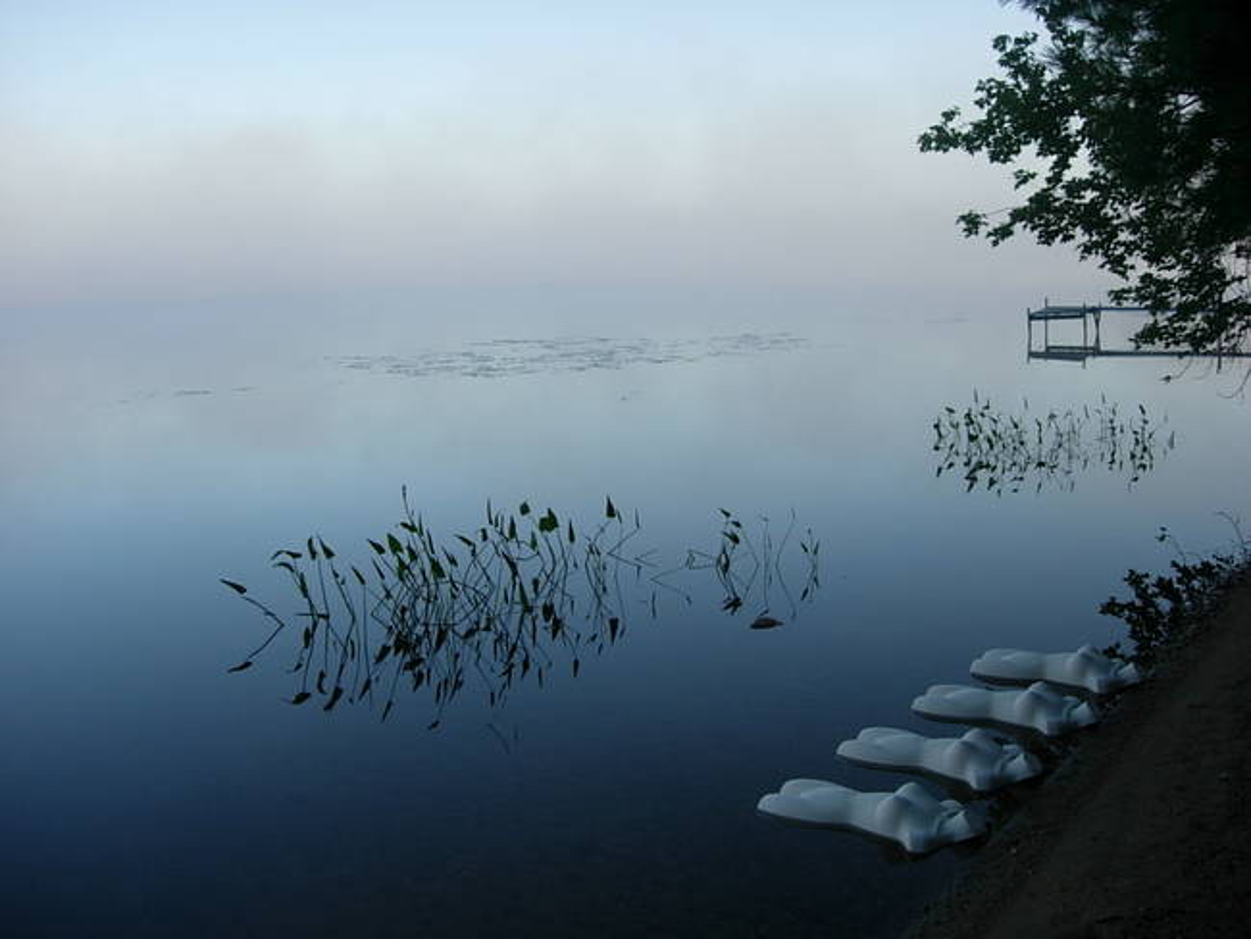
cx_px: 626
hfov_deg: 49.0
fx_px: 1374
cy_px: 470
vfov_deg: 37.7
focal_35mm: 38
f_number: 2.8
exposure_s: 1/406
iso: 64
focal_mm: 7.8
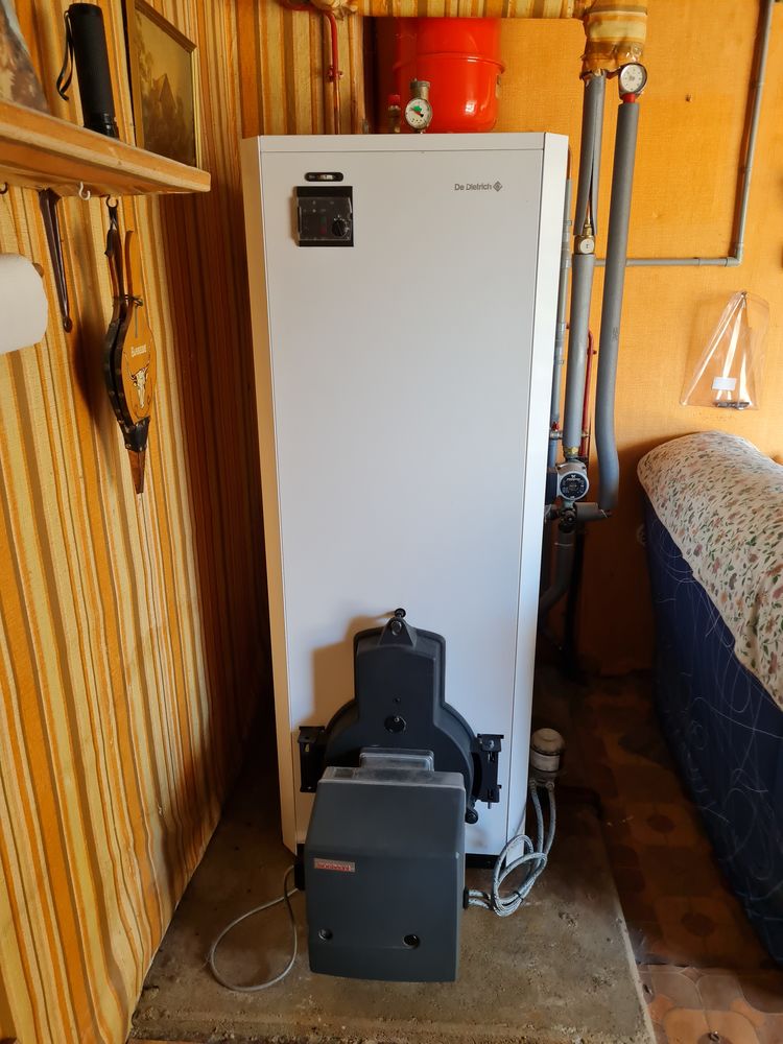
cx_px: 392
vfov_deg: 67.3
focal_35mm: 26
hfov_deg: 53.1
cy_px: 522
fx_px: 784
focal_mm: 5.4
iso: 320
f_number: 1.8
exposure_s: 1/100
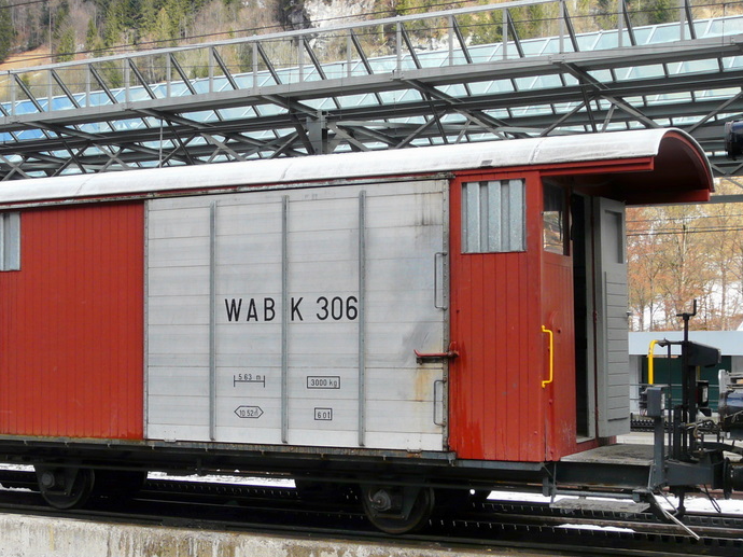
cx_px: 323
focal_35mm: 58
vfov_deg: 25.2
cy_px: 331
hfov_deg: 33.2
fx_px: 1244
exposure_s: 1/250
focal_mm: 6.5
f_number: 4
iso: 100
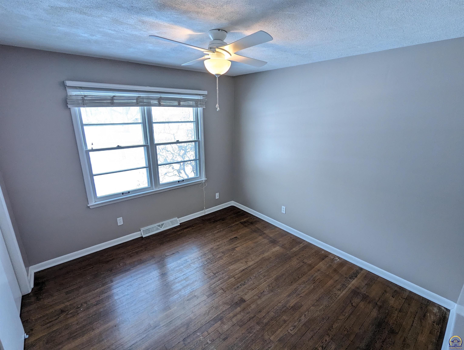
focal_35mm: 16
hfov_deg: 94.4
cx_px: 232
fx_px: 215
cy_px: 175
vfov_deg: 78.2
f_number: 2.2
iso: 101
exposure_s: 1/120
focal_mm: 2.35
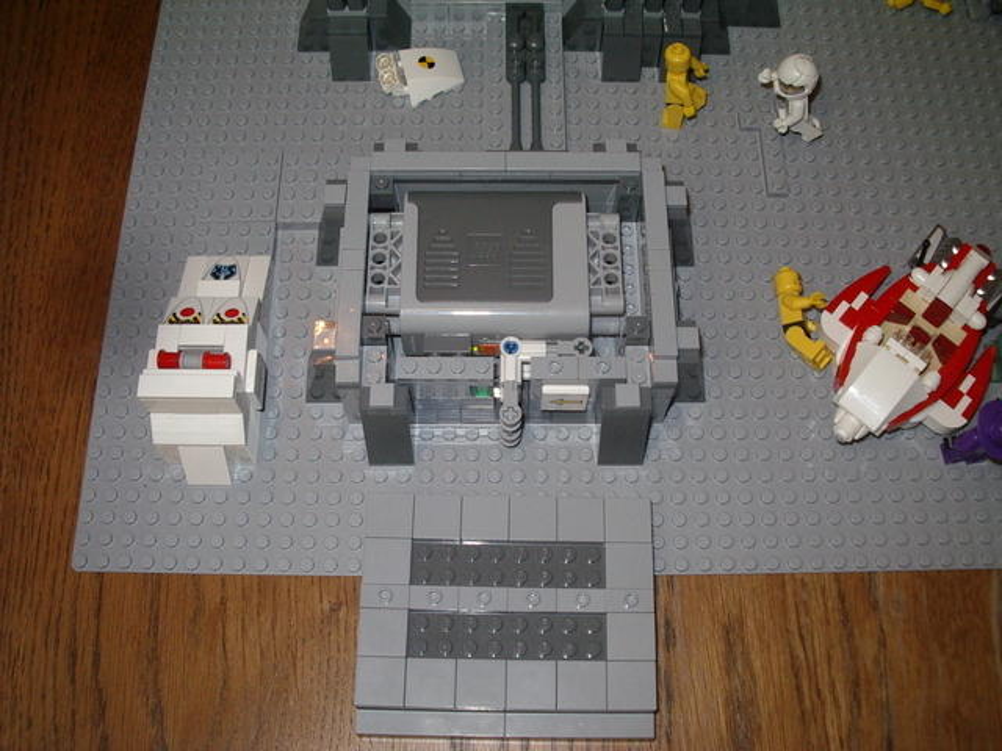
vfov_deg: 37.7
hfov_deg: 49.0
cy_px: 376
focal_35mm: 38
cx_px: 501
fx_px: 1100
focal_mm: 5.8
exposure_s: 1/60
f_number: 4.8
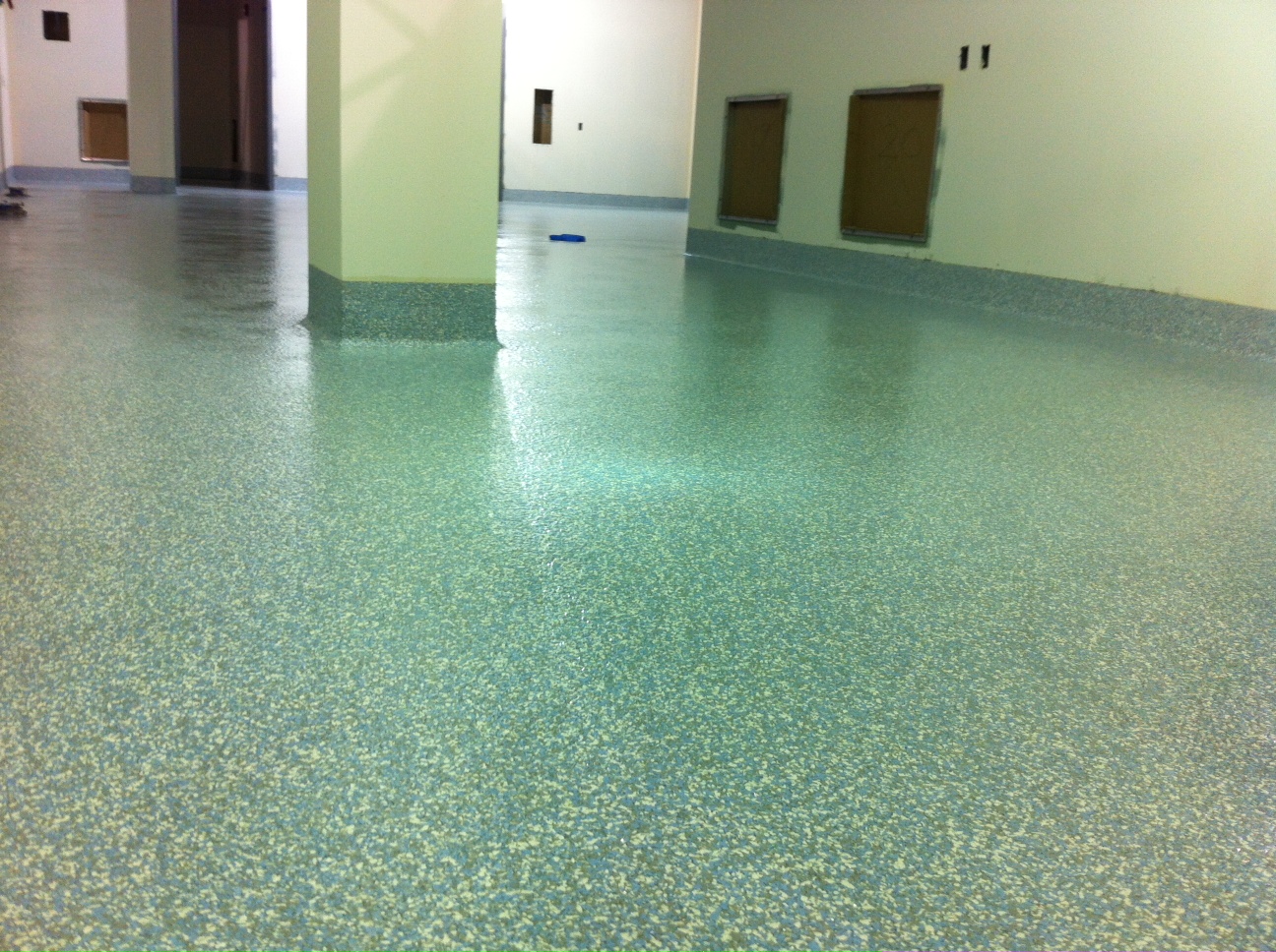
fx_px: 1288
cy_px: 476
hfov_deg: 52.7
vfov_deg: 40.6
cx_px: 638
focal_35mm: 35
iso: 80
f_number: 2.8
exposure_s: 1/20
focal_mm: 3.85
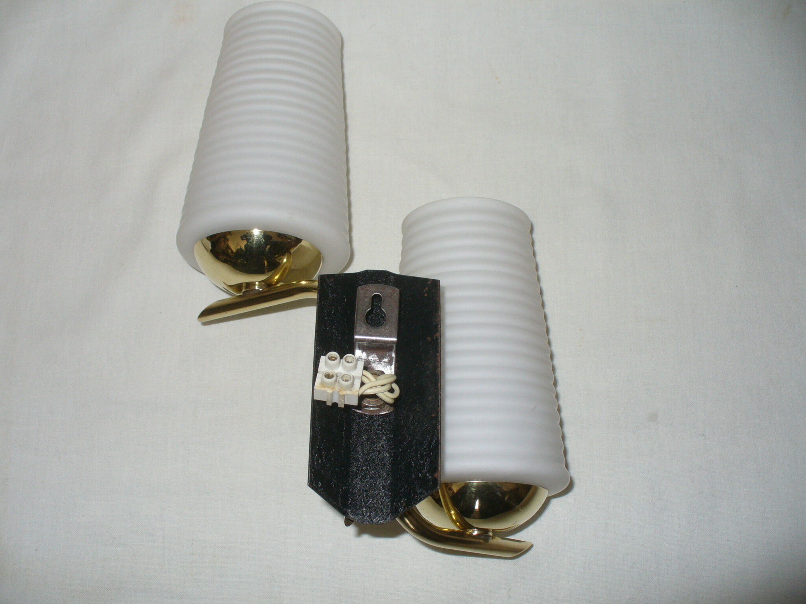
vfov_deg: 38.7
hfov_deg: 50.1
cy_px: 302
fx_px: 862
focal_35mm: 37
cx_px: 403
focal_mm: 6.1
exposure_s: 1/30
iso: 100
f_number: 2.8
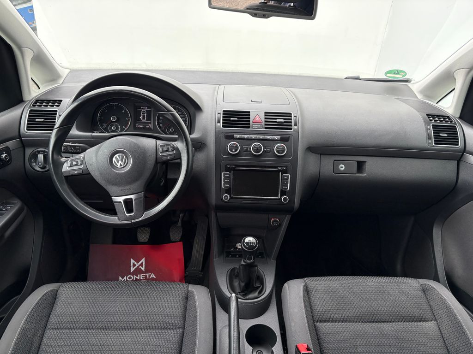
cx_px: 236
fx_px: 355
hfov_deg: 67.3
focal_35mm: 26
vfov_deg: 53.1
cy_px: 177
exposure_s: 1/172
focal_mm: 5.96
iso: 80
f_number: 1.6
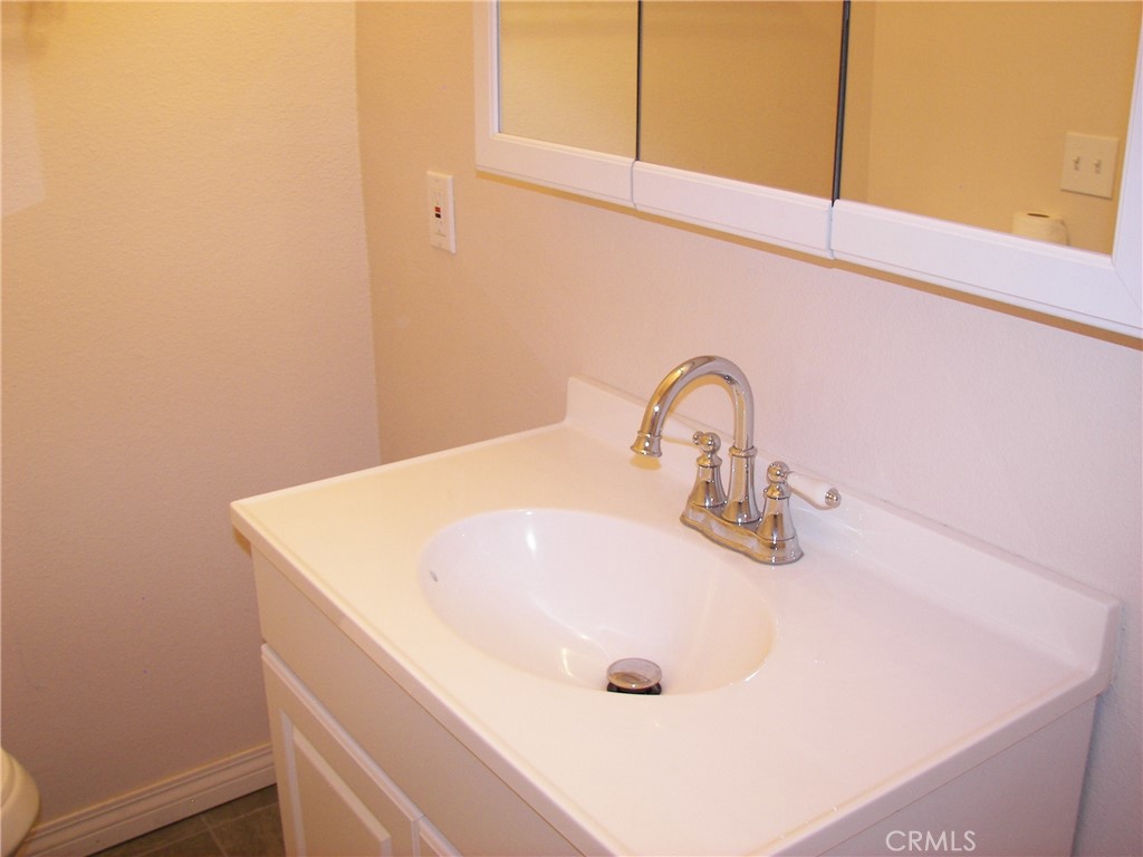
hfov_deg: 51.4
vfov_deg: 39.7
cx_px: 572
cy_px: 428
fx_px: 1189
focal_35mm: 36
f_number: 2.8
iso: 100
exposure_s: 1/15
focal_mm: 6
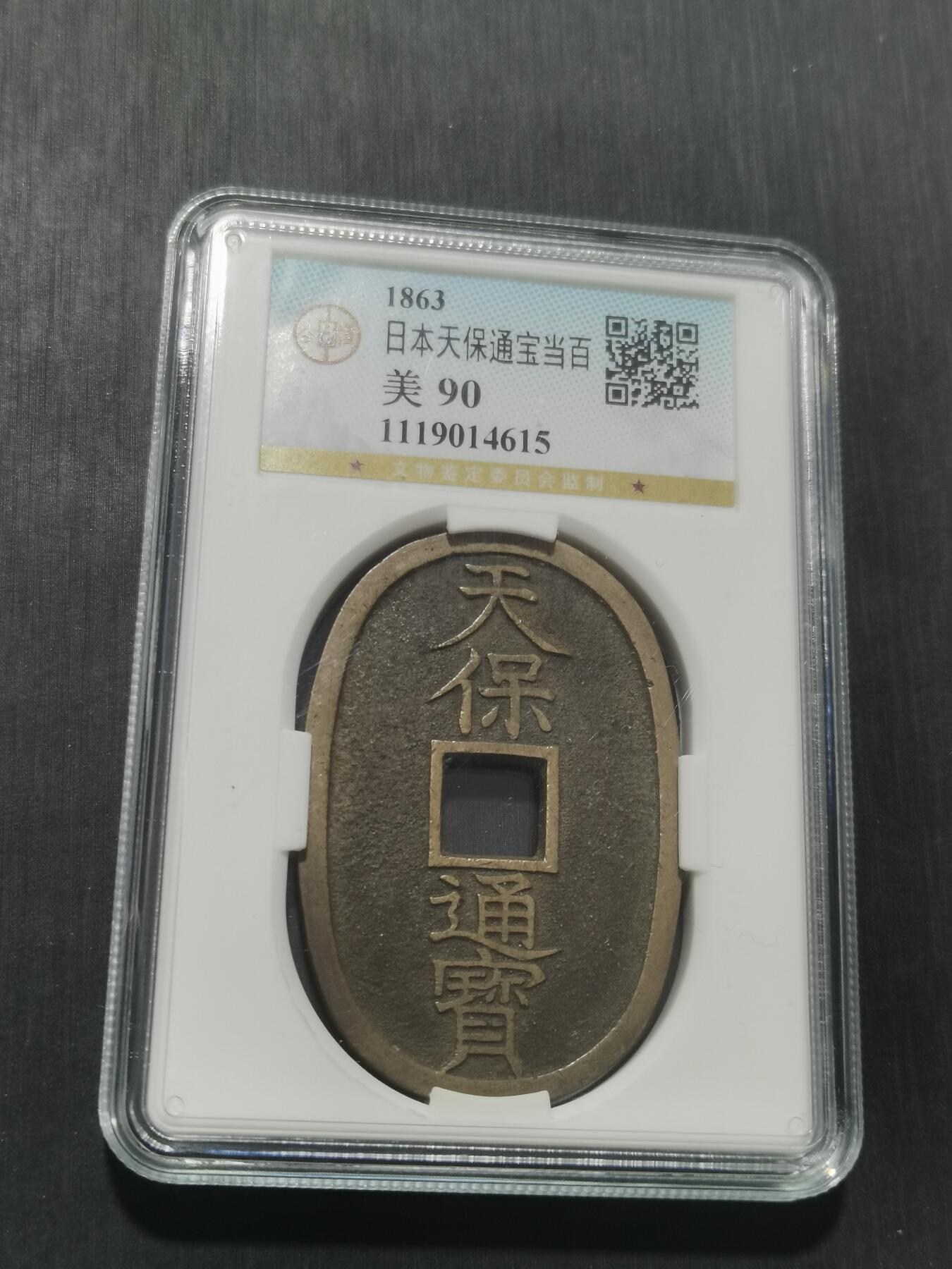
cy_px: 634
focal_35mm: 47
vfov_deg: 40.4
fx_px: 1723
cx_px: 476
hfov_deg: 30.9
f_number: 1.8
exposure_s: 1/100
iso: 100
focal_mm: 5.58
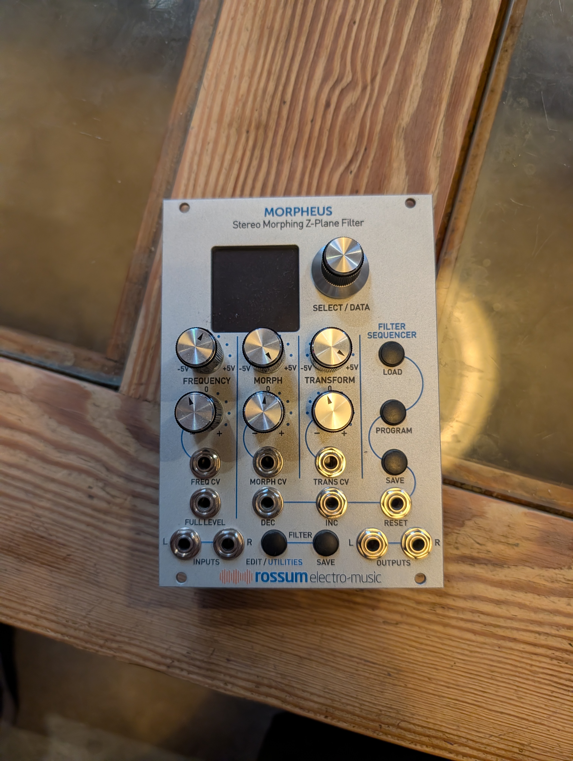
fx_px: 528
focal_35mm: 24
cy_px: 380
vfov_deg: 71.5
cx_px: 286
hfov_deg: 56.9
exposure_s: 1/100
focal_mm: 6.9
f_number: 1.68
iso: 476
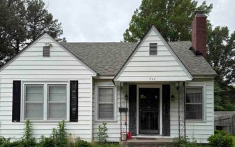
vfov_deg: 34.8
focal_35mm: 36
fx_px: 231
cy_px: 106
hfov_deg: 54.0
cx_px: 119
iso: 100
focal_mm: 6.76
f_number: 1.78
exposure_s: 1/2801
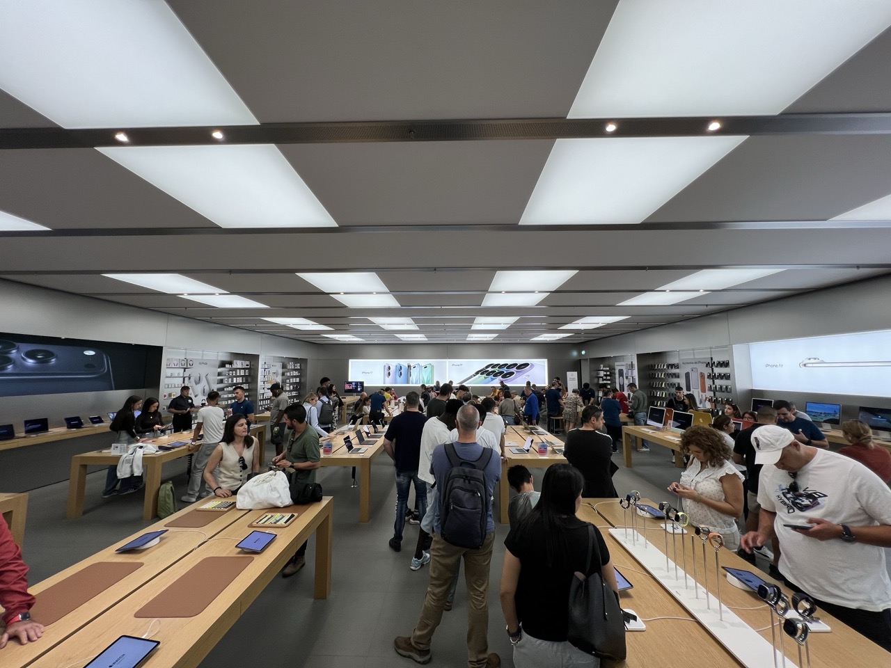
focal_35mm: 13
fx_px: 335
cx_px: 446
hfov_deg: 106.2
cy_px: 334
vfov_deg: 89.9
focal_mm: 1.57
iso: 50
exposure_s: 1/100
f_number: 1.8
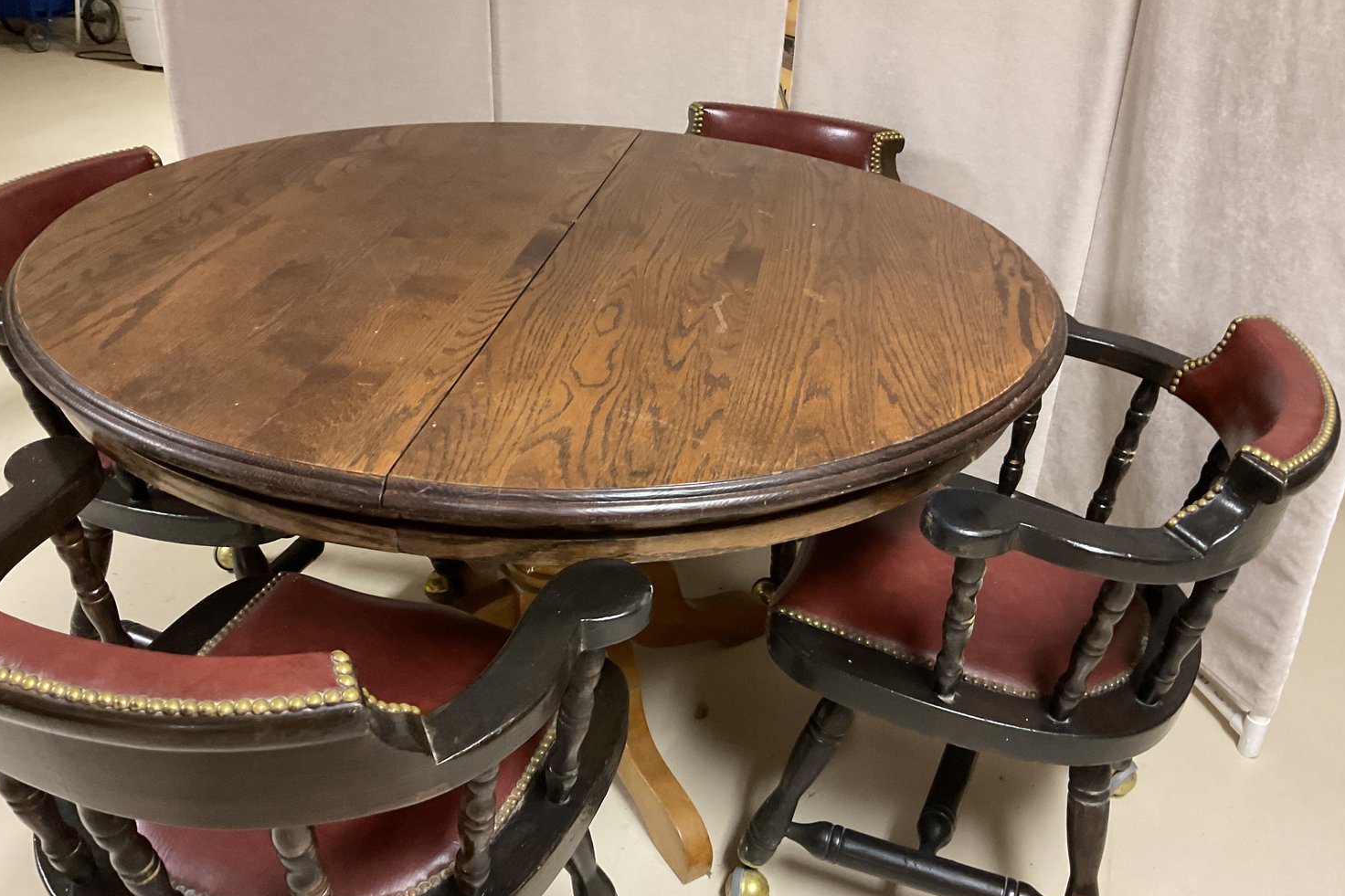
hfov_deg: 60.3
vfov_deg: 42.3
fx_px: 1158
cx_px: 682
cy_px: 486
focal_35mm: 31
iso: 250
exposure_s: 1/30
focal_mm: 3
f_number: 1.8
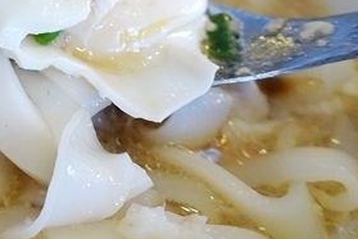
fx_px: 557
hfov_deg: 31.9
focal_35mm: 56
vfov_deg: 23.7
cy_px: 35
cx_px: -26
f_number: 3.5
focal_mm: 8.8
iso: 4000
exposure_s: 1/80
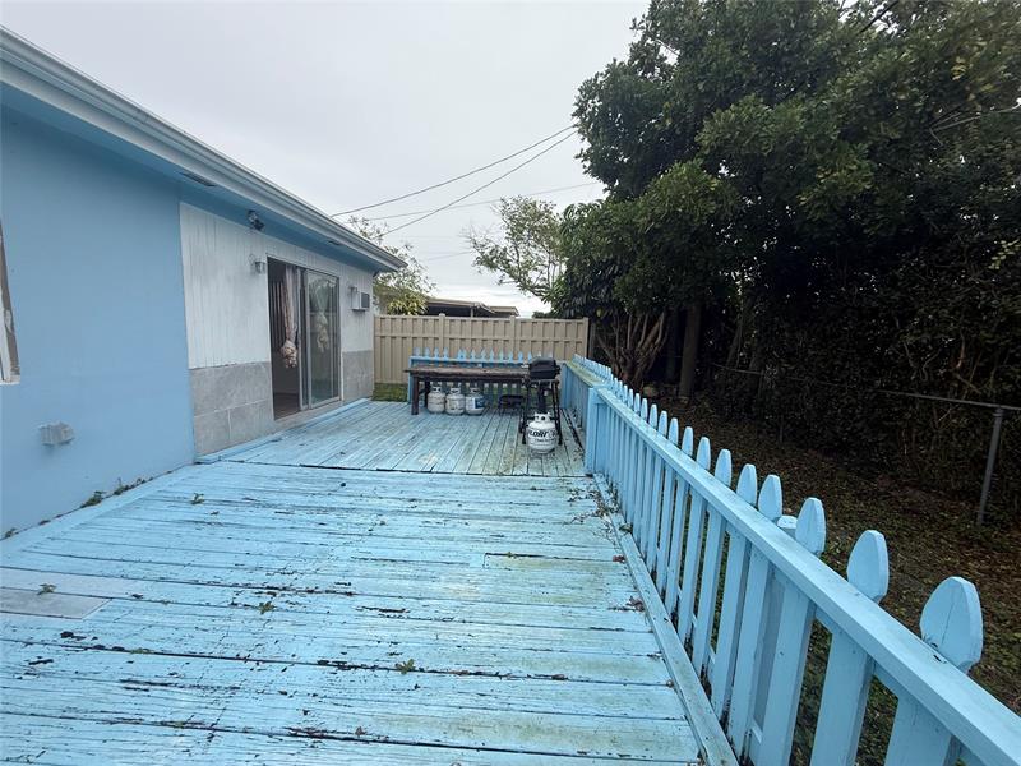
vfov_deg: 85.7
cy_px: 383
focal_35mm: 14
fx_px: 413
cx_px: 510
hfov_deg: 102.1
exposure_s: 1/602
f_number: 2.2
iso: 50
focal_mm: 2.22
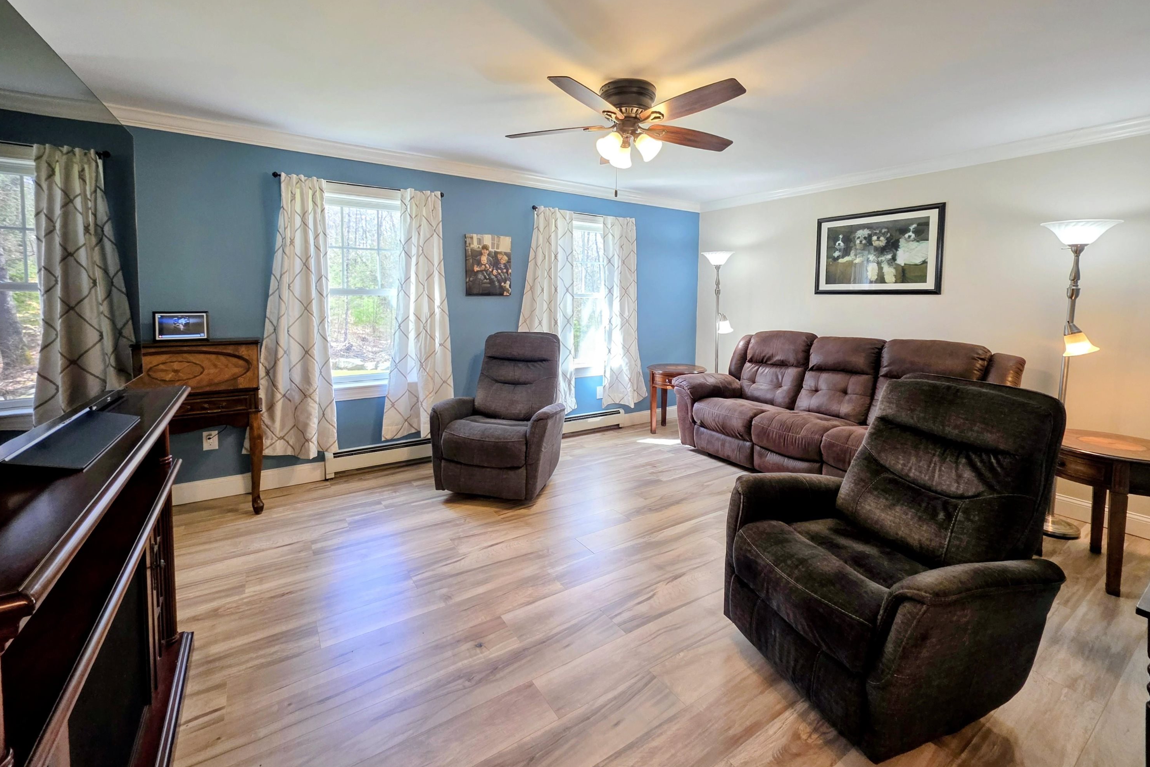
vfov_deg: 80.6
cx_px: 574
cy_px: 323
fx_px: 447
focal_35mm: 14
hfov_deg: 104.3
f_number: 1.9
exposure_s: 1/120
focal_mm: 2.2
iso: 160
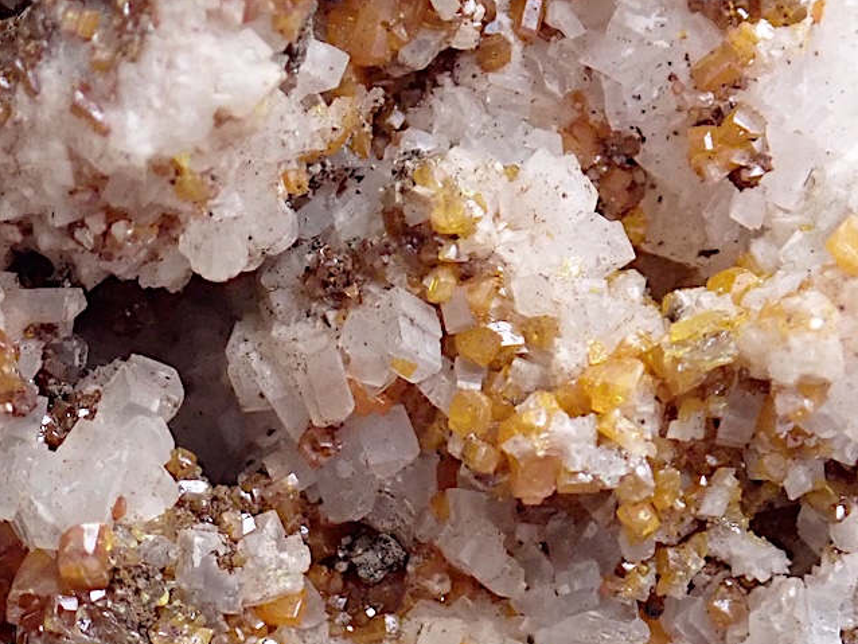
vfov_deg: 7.6
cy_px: 391
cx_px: 149
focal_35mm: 196
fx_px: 4860
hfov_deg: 10.1
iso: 800
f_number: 4.9
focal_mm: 18
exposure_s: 1/25
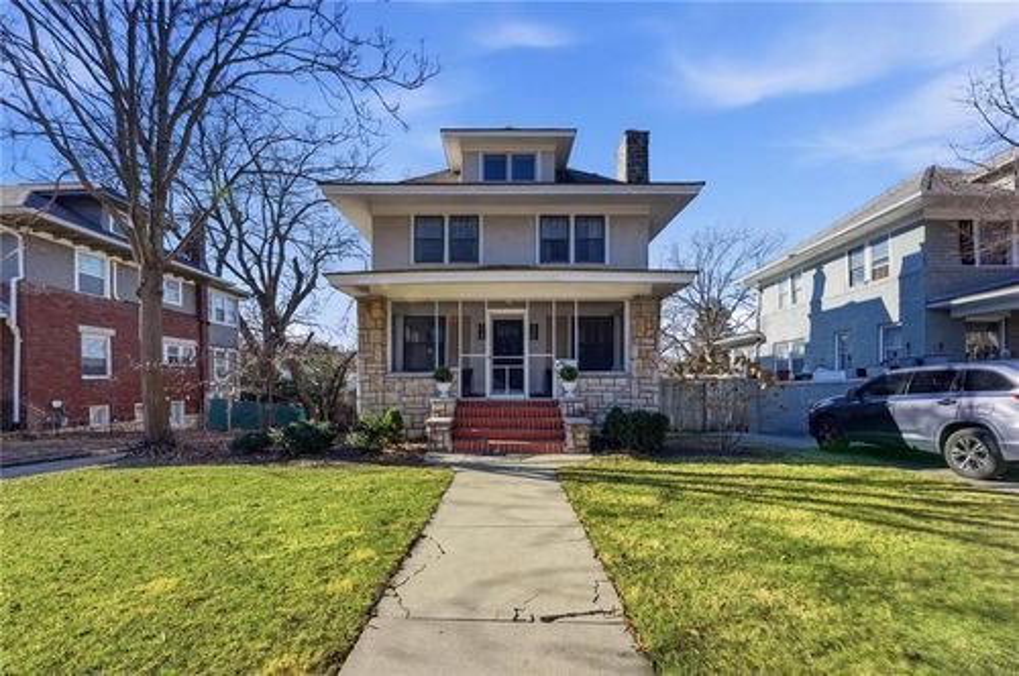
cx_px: 510
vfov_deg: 81.0
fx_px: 396
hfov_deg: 104.3
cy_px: 338
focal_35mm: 14
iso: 1000
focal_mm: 14
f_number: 8
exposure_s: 1/6400
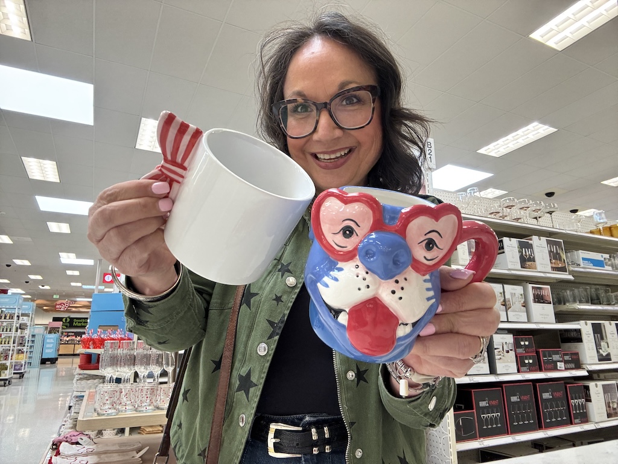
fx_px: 411
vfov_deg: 58.9
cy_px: 232
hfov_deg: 73.9
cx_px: 309
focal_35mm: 23
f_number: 1.9
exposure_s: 1/56
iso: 125
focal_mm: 2.69
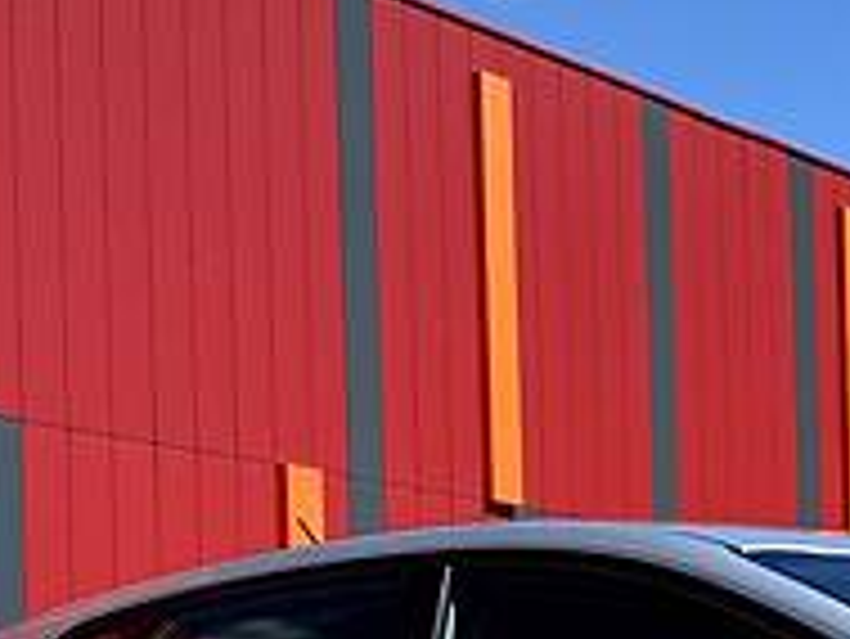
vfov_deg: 12.9
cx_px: 940
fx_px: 2703
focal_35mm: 110
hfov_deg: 17.3
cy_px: 914
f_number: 1.8
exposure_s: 1/2358
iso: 32
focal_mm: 4.2
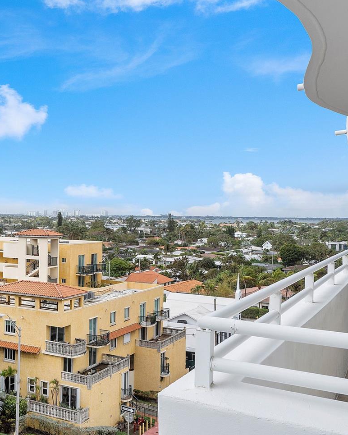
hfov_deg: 32.6
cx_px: 20
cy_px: 210
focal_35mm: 43
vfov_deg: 42.7
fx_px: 556
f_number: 11
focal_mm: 18.5
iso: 100
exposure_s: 1/160
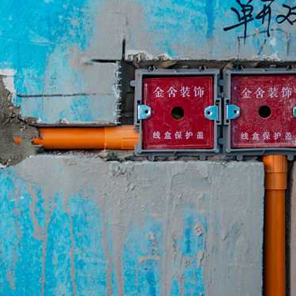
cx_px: 92
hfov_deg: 14.7
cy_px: 133
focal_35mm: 118
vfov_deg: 14.8
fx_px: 1142
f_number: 2.8
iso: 320
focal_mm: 52
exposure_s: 1/80
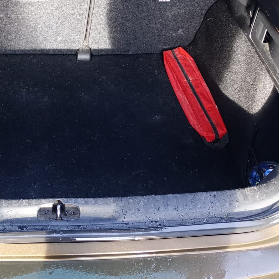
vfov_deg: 32.7
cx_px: 67
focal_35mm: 51
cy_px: 68
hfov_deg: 32.7
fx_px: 465
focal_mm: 4.27
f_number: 1.8
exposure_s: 1/50
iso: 400
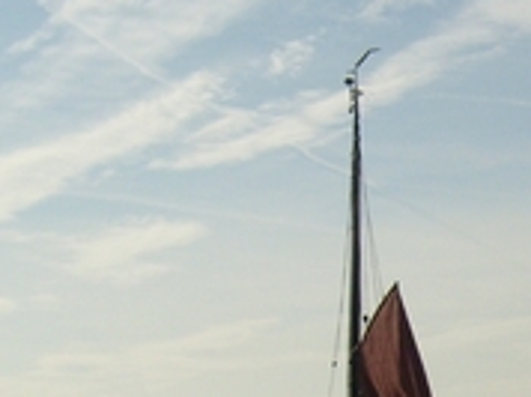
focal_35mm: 118
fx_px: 1808
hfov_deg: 15.5
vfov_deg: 12.3
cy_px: 454
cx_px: 782
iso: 80
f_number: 7.1
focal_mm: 5.8
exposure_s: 1/750
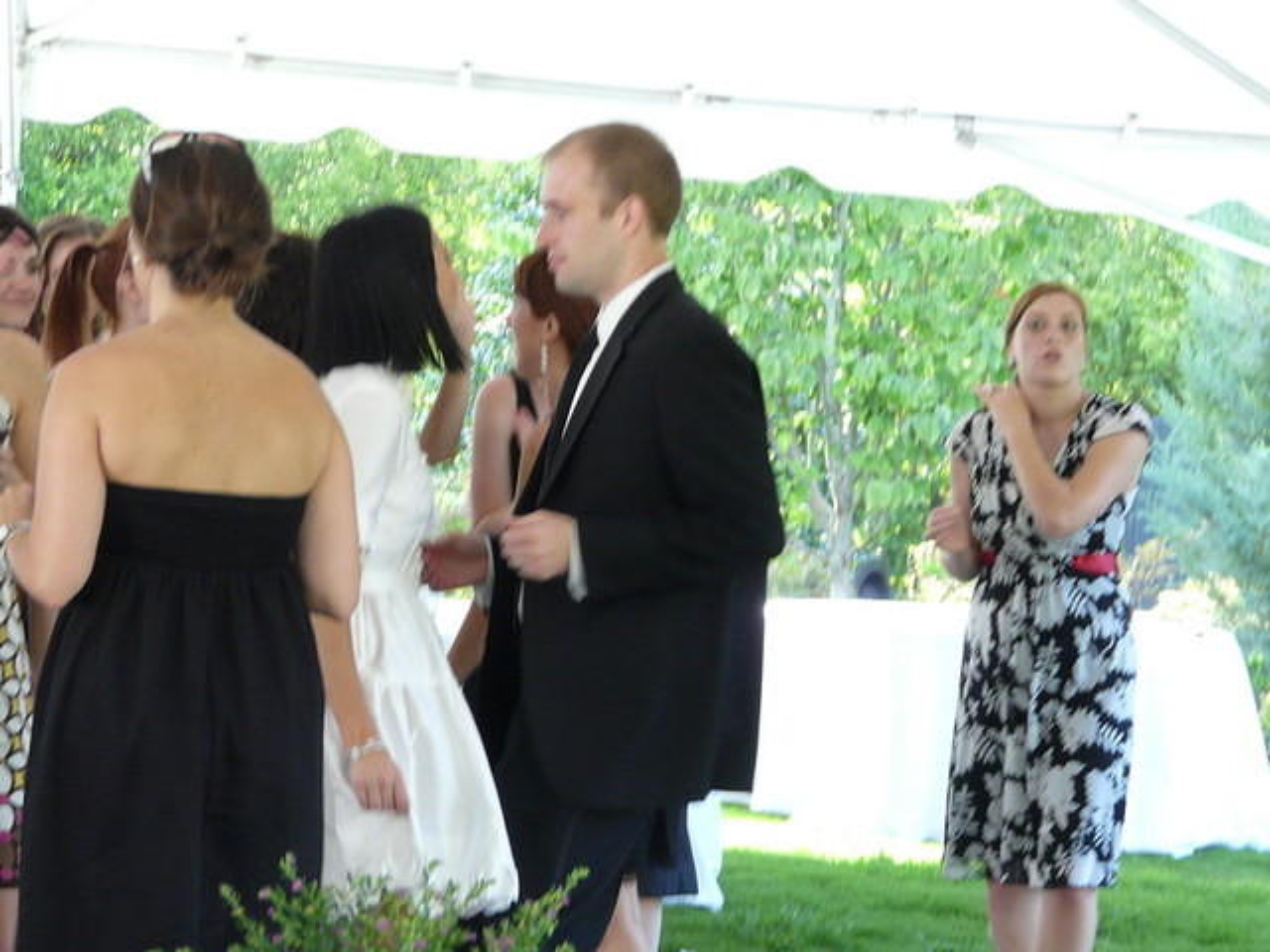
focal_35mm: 145
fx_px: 5320
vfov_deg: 10.2
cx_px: 635
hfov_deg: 13.6
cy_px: 476
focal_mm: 18.8
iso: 200
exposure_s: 1/50
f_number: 3.6
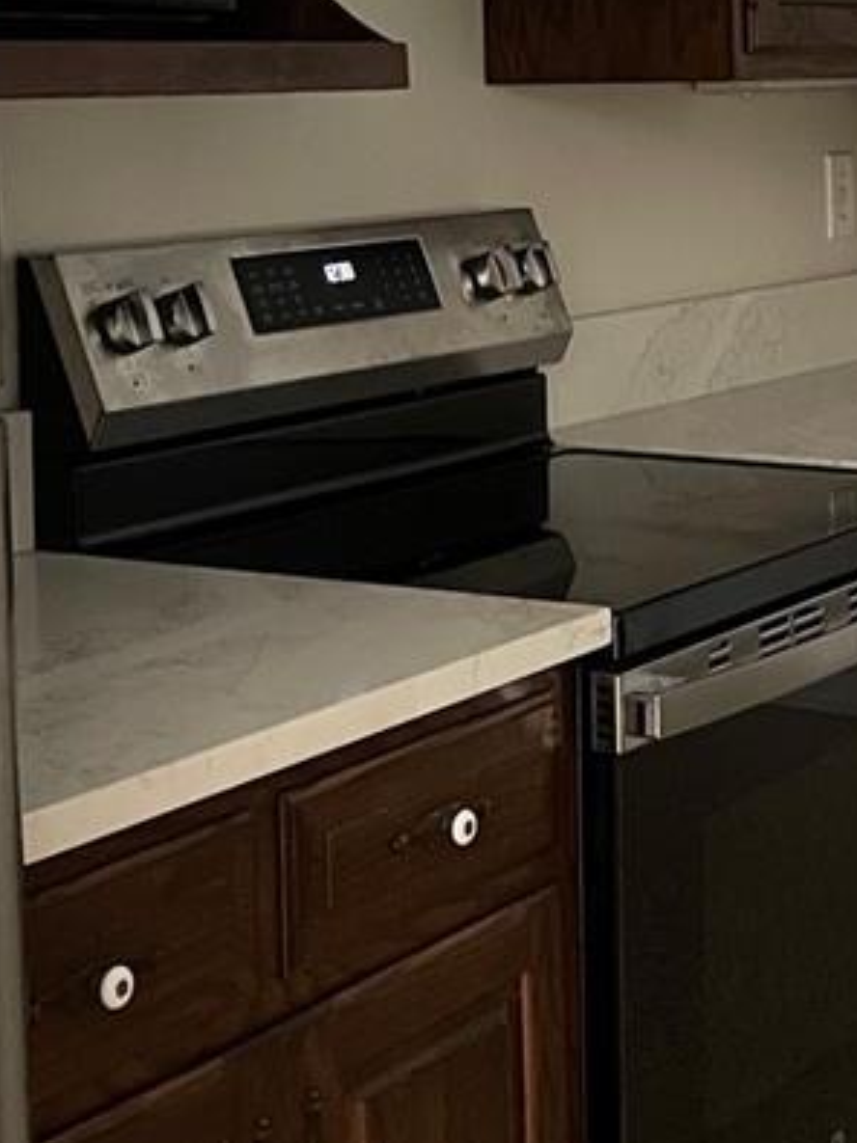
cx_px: 718
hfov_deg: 18.4
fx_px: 2609
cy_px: 330
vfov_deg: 24.5
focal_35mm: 79
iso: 1000
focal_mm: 4.2
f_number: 1.6
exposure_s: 1/30
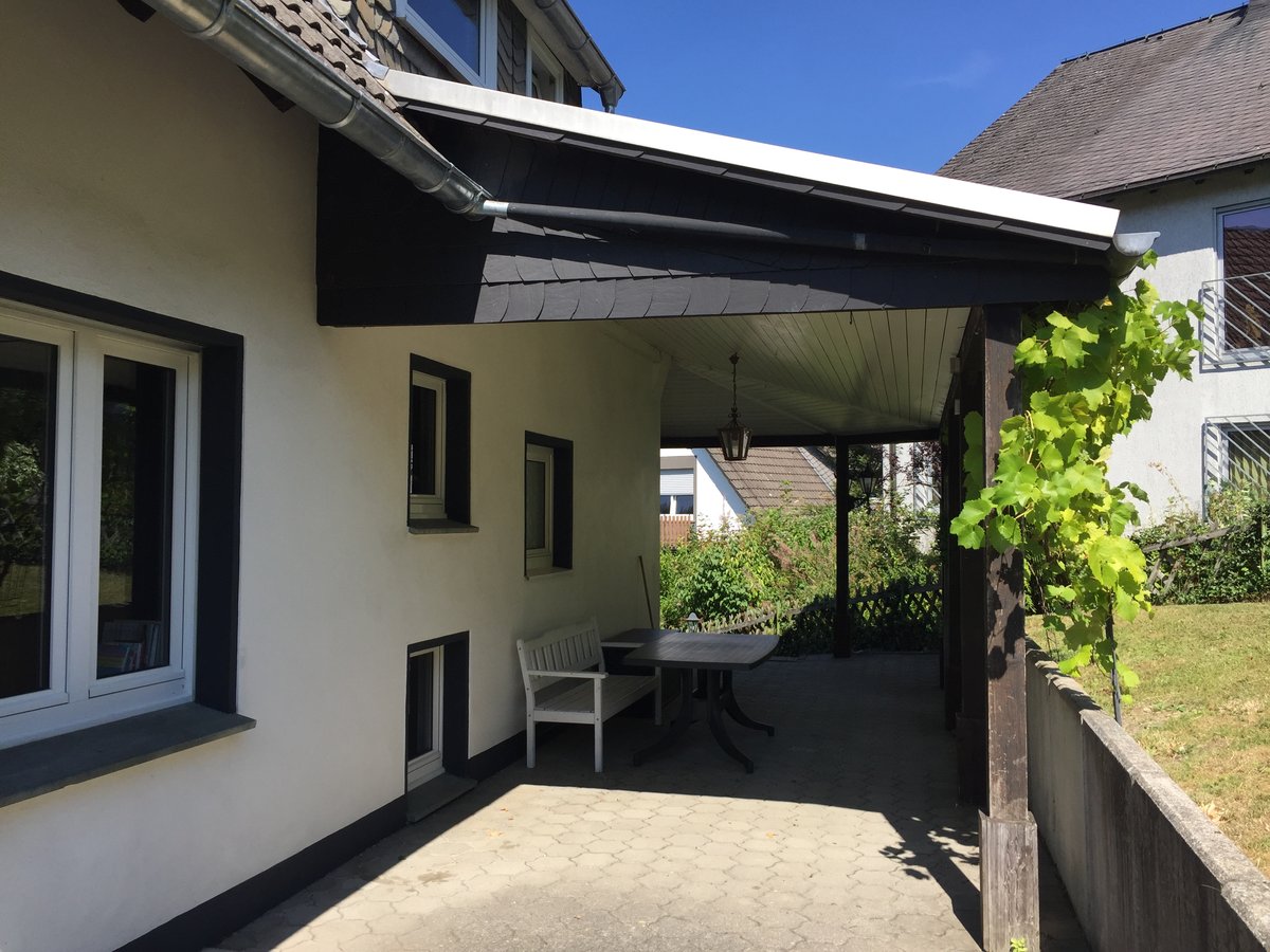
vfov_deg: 48.2
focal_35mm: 29
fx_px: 1064
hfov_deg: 61.7
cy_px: 476
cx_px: 635
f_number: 2.2
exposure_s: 1/1236
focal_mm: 4.15
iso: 32
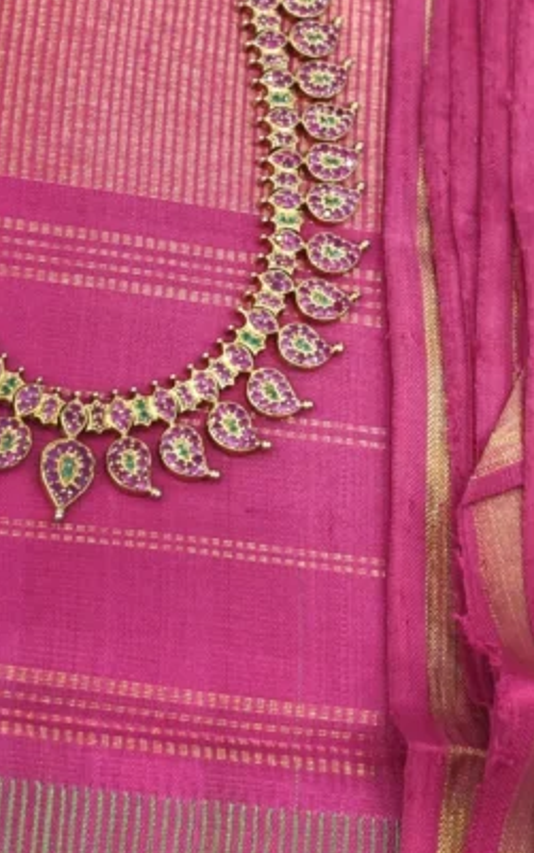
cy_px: 119
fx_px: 2559
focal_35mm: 110
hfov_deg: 11.9
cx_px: 391
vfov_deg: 18.7
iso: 32
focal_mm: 5.96
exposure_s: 1/50
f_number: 1.6
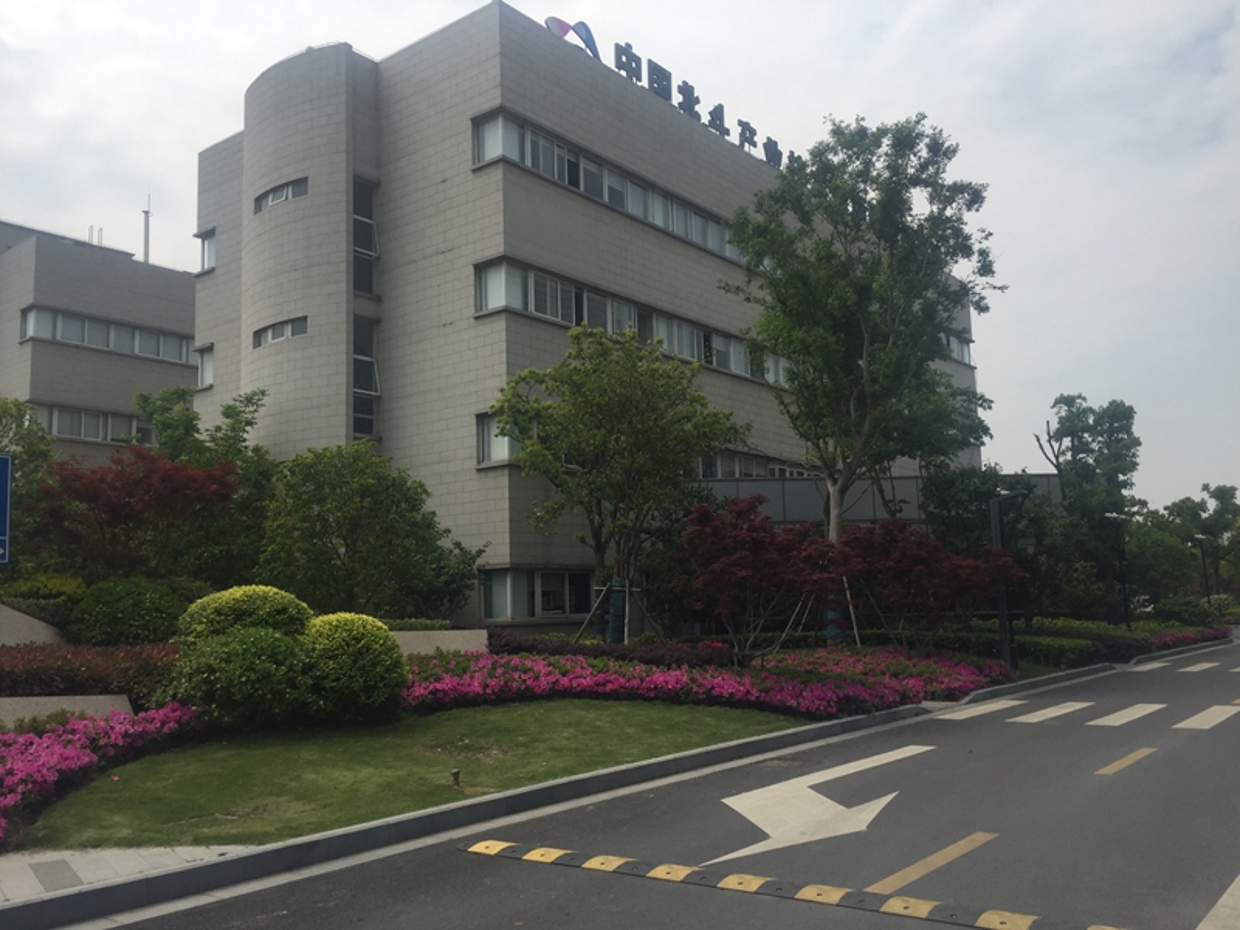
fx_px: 1039
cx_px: 620
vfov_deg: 48.2
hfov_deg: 61.7
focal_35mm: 29
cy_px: 465
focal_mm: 4.15
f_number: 2.2
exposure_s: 1/2475
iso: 32
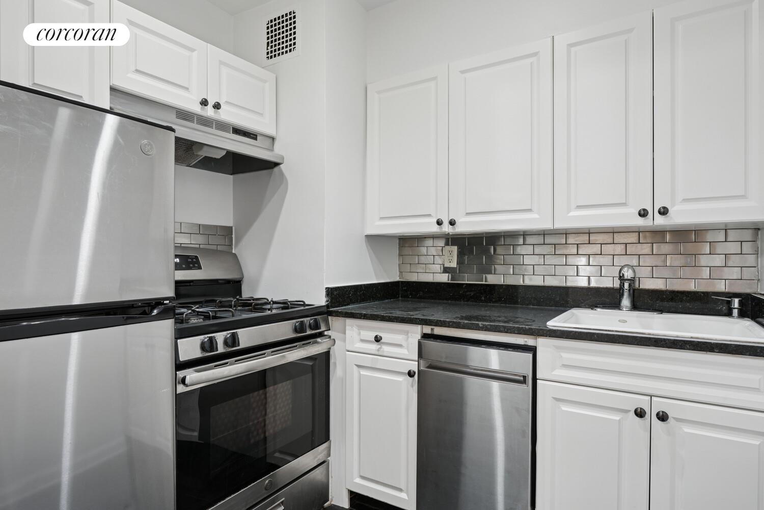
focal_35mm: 20
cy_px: 255
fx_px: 424
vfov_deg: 61.9
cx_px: 382
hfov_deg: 84.0
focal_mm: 20
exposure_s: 2.5
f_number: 11
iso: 100
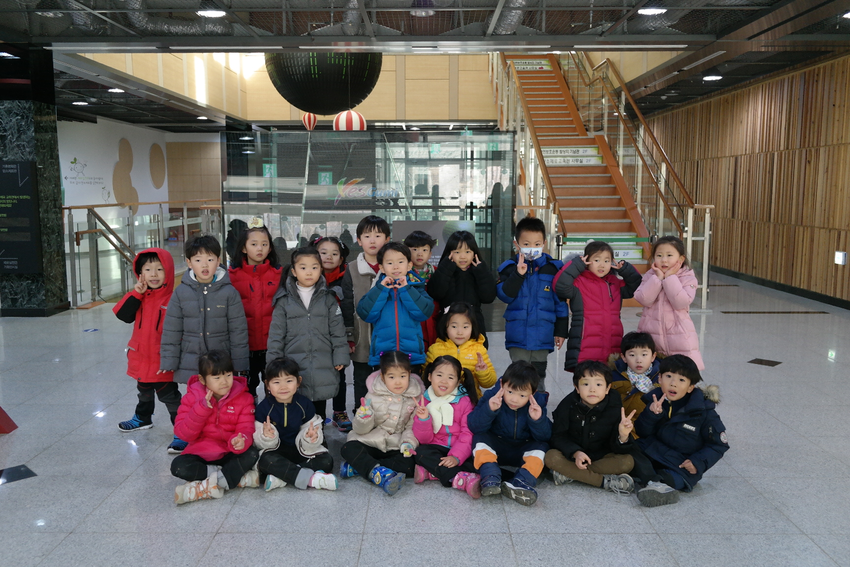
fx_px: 708
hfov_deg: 61.9
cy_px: 284
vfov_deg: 43.6
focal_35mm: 30
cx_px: 425
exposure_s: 1/40
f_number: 3.5
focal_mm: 20
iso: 800
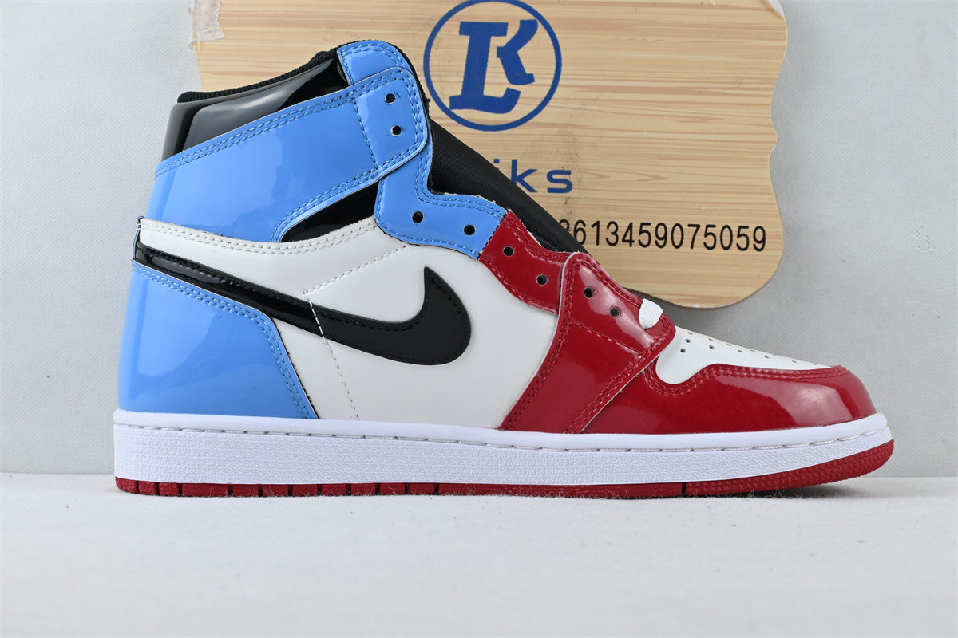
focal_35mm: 47
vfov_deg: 28.5
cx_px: 479
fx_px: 1257
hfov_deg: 41.7
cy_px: 319
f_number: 10
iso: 1000
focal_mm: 31.5
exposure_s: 1/160
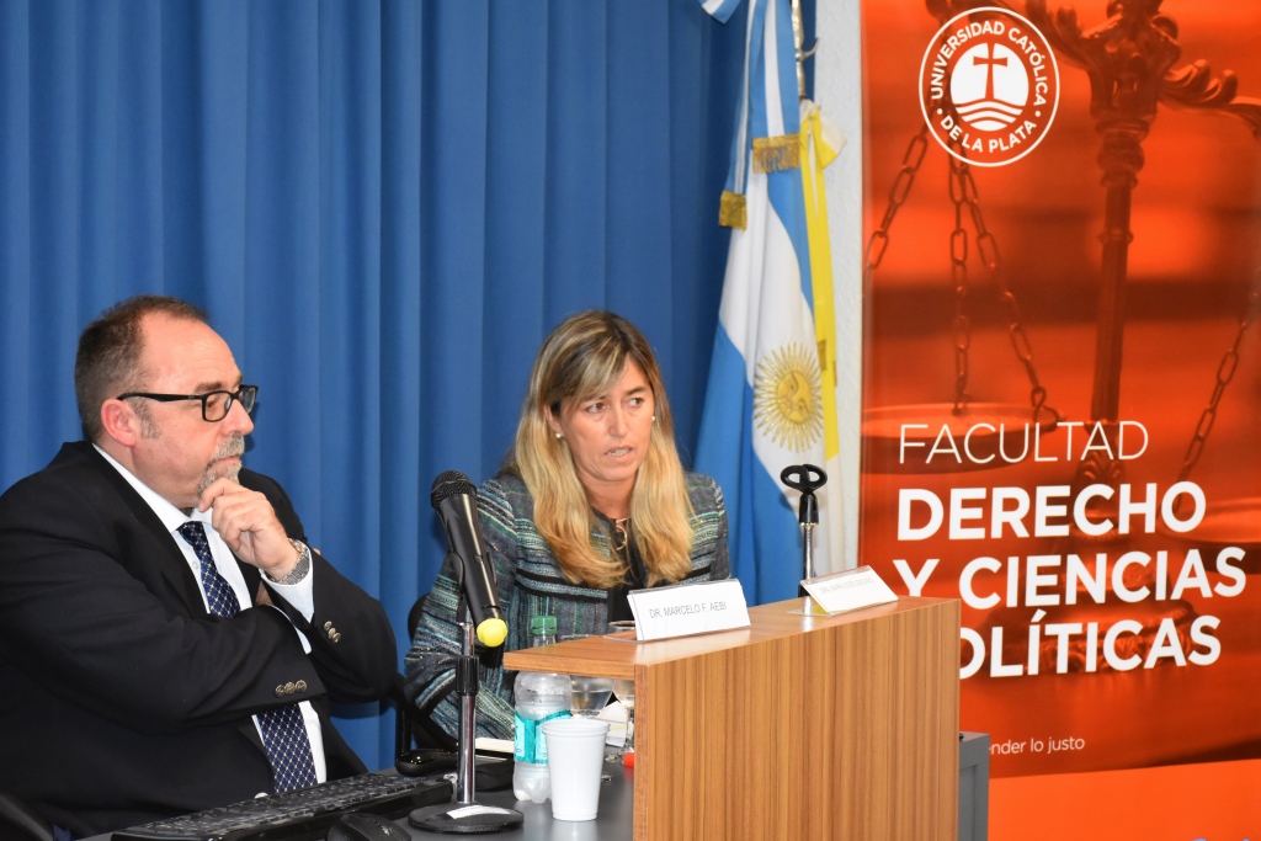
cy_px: 420
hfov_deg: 26.0
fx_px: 2732
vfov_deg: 17.5
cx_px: 630
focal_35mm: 78
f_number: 7.1
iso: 3200
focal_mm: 52
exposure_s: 1/160
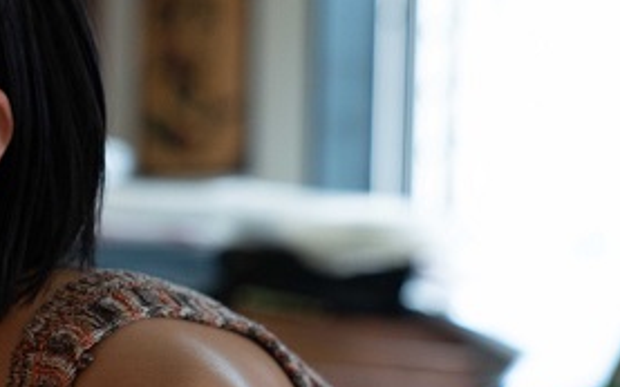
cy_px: 271
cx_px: -124
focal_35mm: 174
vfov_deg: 7.5
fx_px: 2939
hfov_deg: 11.8
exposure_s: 1/125
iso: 1250
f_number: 2.8
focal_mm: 70
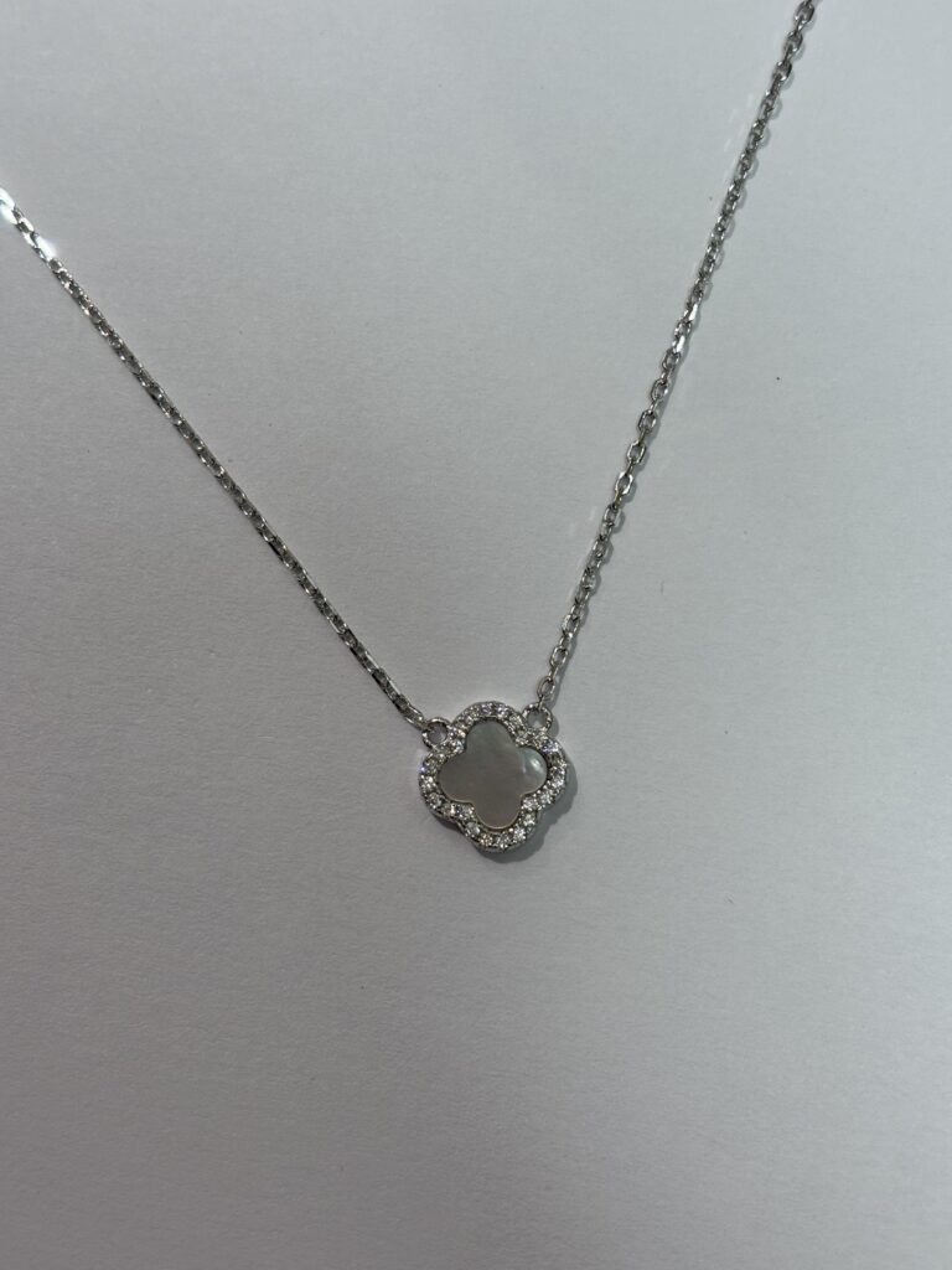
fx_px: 1907
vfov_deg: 36.8
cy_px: 635
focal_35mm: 52
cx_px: 476
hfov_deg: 28.0
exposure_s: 1/100
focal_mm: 5.96
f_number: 1.6
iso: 50
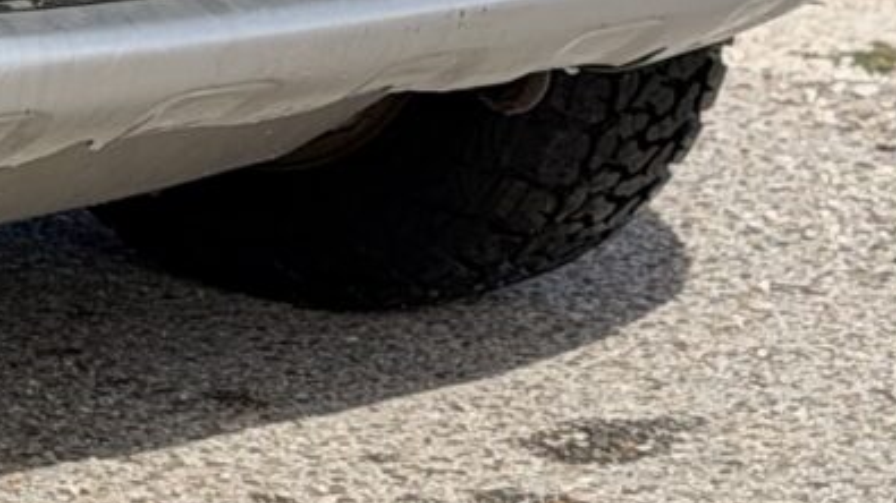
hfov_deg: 8.0
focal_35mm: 254
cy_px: -551
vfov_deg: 4.7
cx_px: -996
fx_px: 6033
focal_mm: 6.76
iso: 64
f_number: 1.78
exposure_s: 1/2667
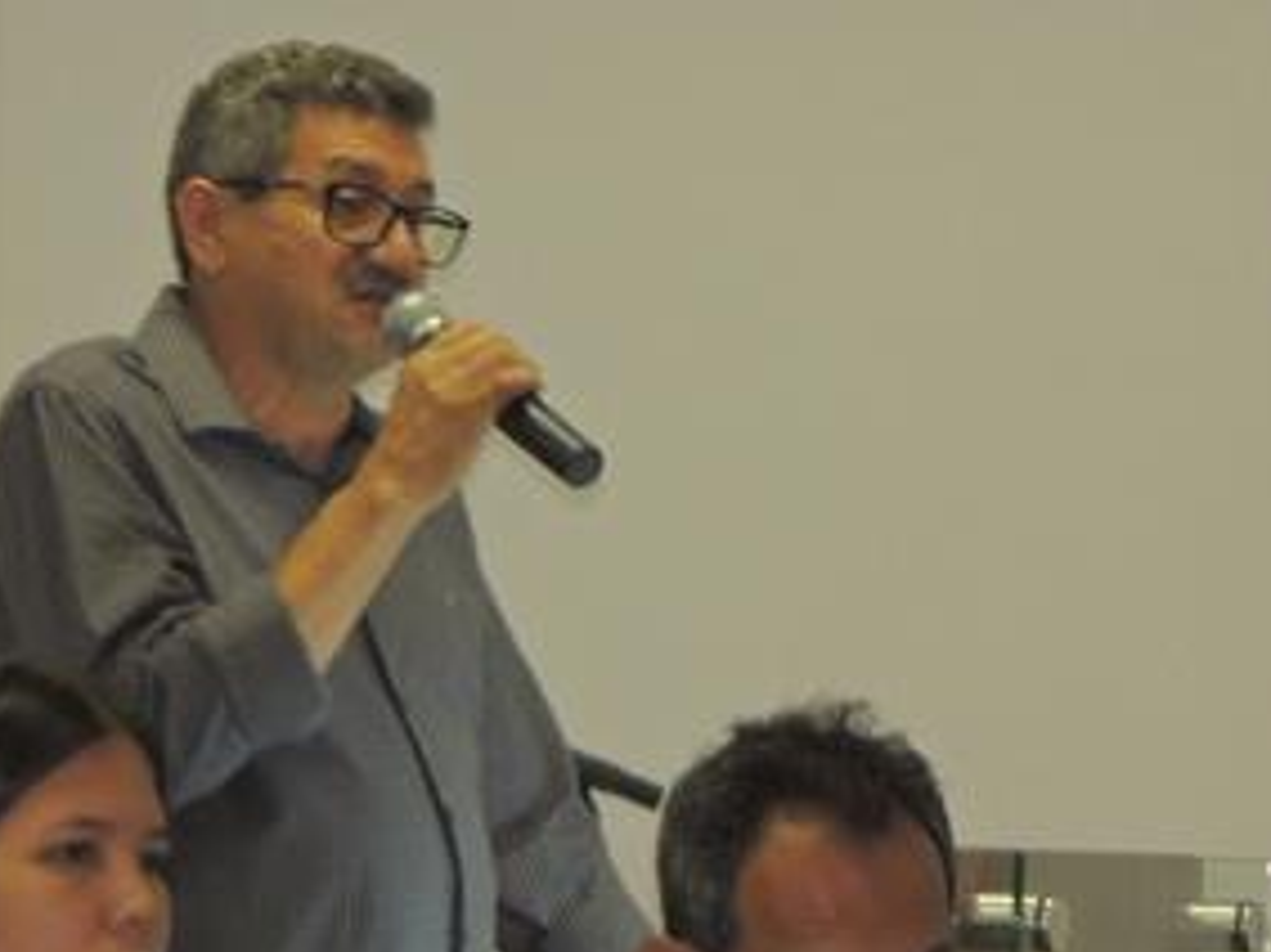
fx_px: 8551
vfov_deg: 6.4
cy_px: 907
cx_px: 38
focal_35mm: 233
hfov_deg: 8.5
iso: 280
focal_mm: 16
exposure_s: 1/60
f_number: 4.1
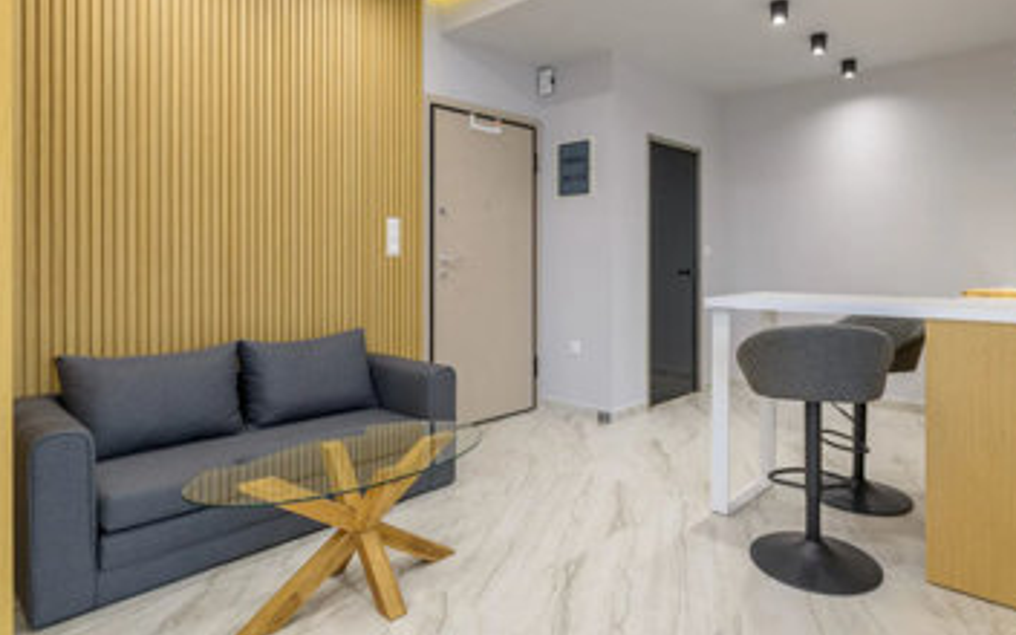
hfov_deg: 79.5
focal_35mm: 22
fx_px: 609
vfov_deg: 54.7
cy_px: 260
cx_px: 551
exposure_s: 1/2
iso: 64
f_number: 11
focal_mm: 19
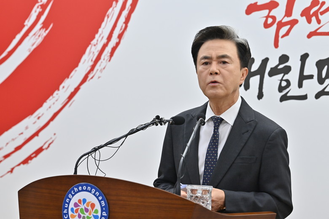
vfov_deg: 7.4
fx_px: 1691
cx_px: 164
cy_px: 110
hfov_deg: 11.1
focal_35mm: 185
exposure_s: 1/320
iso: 1000
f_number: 6.3
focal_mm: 185
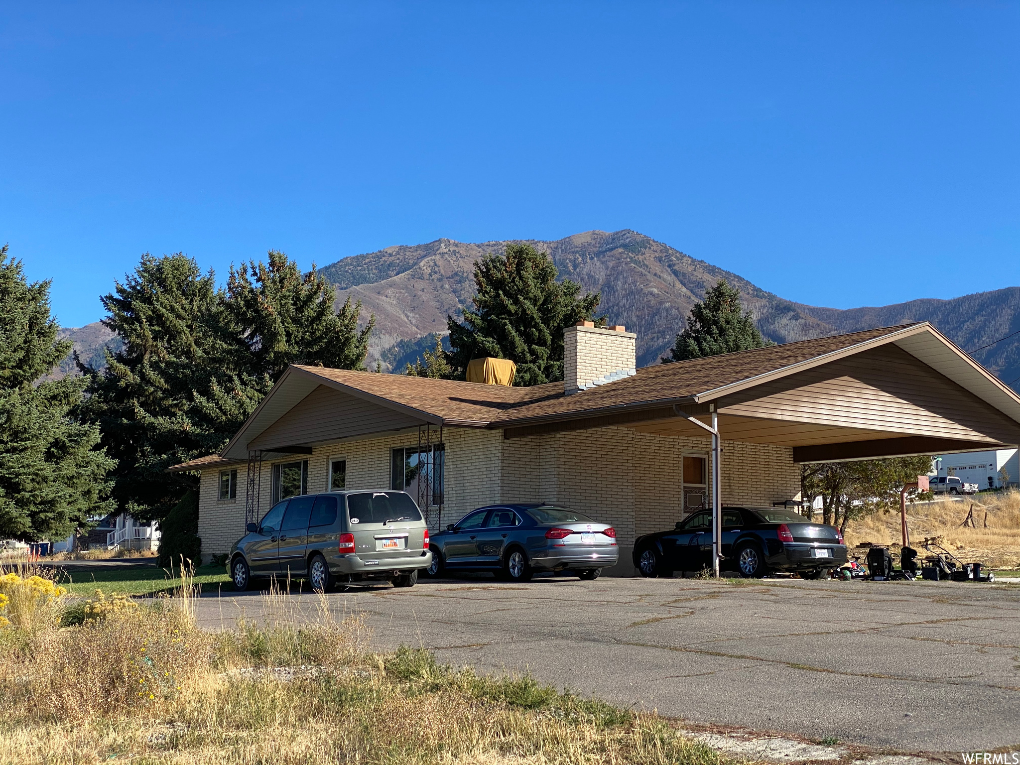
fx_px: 1532
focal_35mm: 52
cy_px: 382
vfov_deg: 28.0
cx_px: 510
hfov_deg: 36.8
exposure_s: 1/1199
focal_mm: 6
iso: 20
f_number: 2
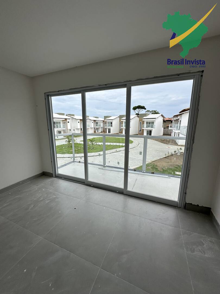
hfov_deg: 85.7
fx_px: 119
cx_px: 110
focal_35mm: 14
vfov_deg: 102.1
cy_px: 147
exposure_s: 1/882
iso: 50
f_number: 2.2
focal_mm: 2.22
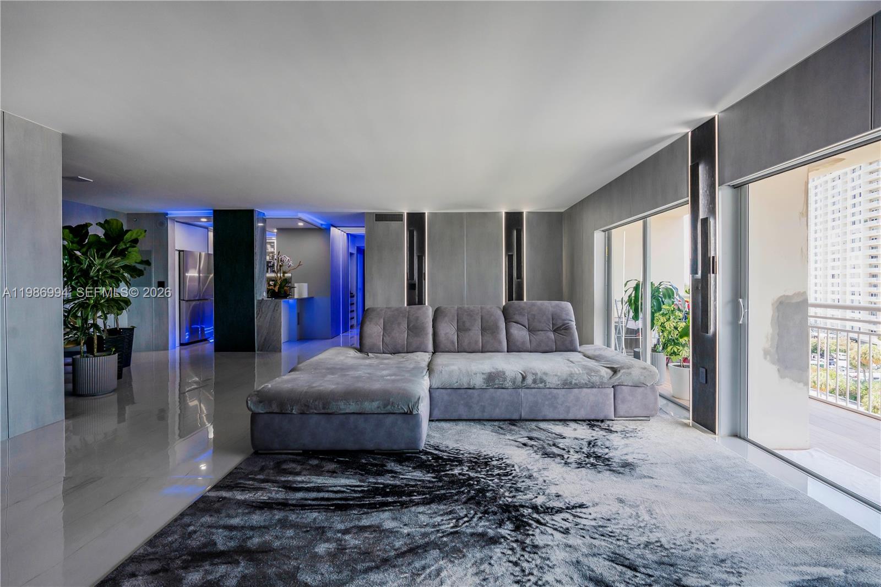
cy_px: 294
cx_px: 440
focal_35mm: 16
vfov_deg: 73.7
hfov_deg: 96.7
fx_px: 391
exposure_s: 1/160
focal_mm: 16
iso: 320
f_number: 5.6
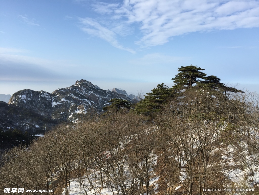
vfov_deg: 48.2
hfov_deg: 61.7
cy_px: 98
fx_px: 217
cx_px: 130
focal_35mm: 29
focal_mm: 4.15
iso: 32
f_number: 2.2
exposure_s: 1/1276
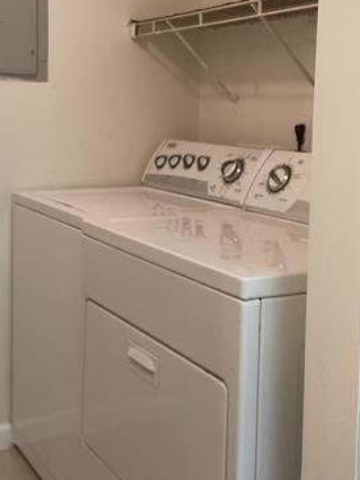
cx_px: 173
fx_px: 707
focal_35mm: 51
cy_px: 187
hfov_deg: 28.6
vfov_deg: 37.3
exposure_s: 1/60
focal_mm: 3.3
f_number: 2.4
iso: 200
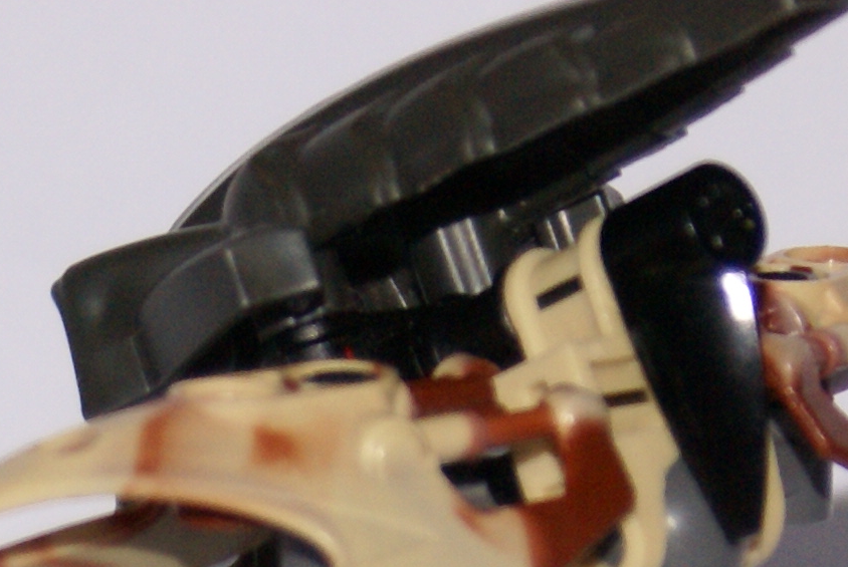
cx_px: 550
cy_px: 1243
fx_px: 8922
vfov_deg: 3.6
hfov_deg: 5.4
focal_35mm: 378
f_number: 5.6
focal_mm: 55
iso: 400
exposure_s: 1/80
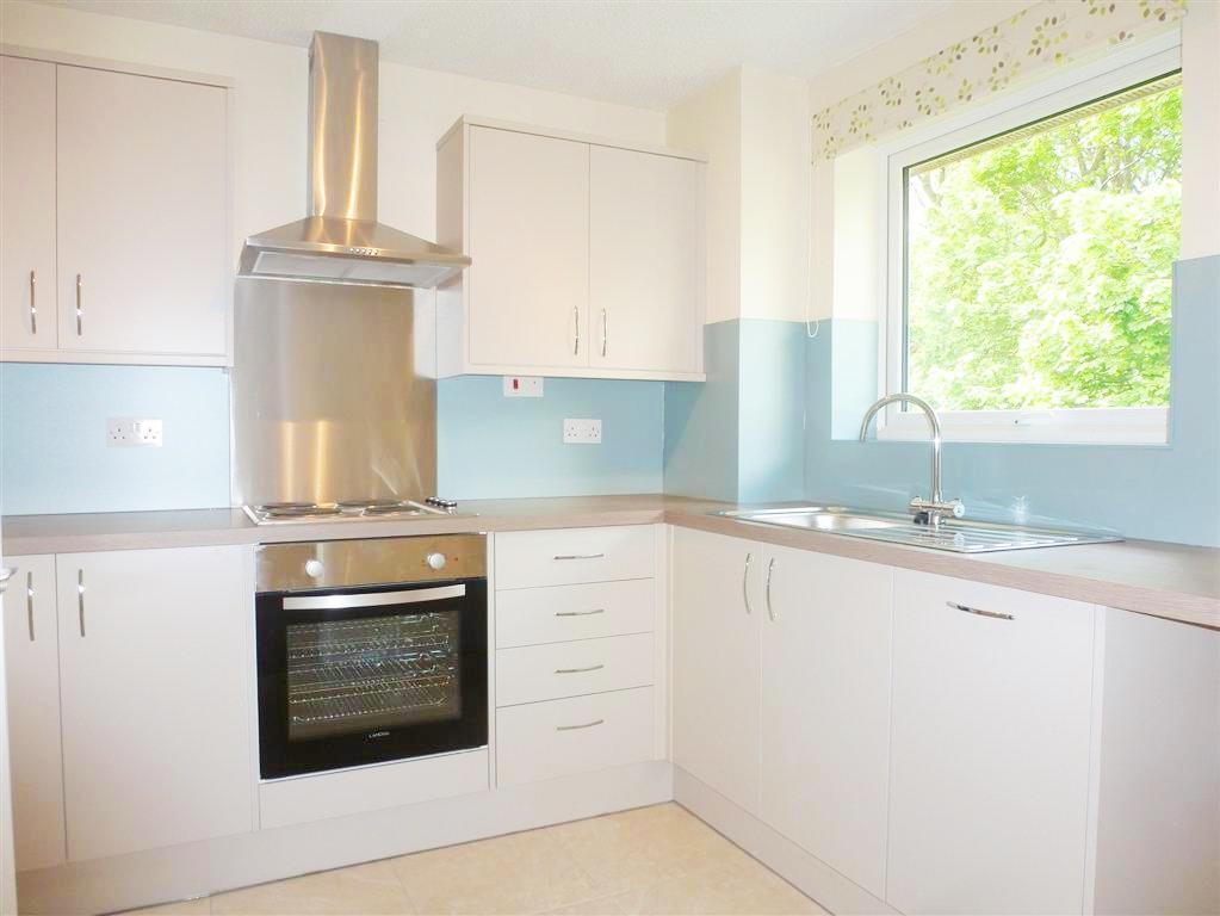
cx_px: 610
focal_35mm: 24
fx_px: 846
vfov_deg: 56.8
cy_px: 458
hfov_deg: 71.6
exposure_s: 1/60
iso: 200
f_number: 3.3
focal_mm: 4.3
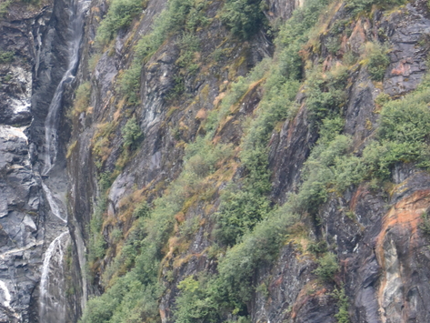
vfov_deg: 8.1
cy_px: -24
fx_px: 2261
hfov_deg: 10.8
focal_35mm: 182
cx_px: 55
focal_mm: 70
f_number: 5
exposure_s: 1/160
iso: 1400
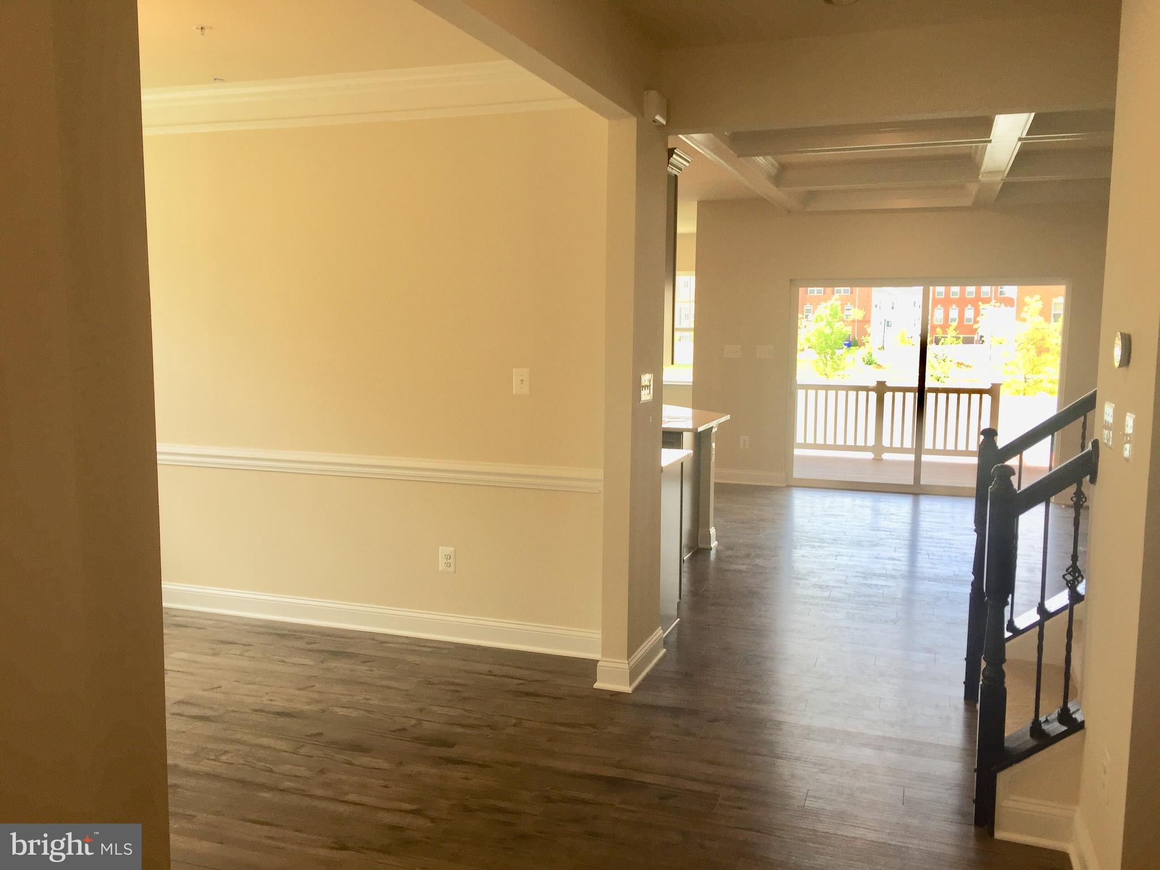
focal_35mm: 29
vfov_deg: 48.2
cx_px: 580
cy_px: 435
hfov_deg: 61.7
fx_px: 972
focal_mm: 4.15
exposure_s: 1/120
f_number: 2.2
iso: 32
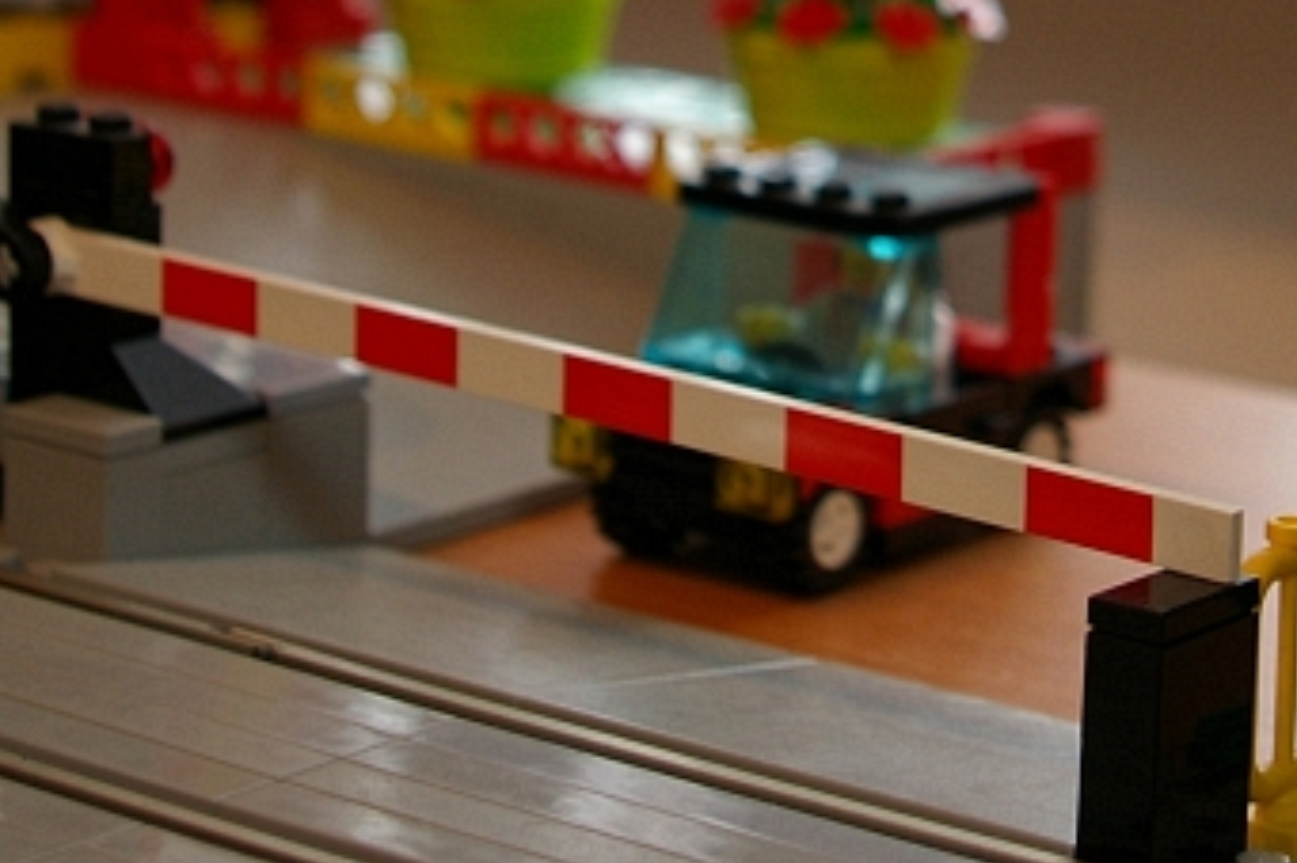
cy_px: -264
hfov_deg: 16.1
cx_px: 1054
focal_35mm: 126
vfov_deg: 10.6
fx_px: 4537
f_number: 4
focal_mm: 28
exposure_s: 1/6
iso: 200
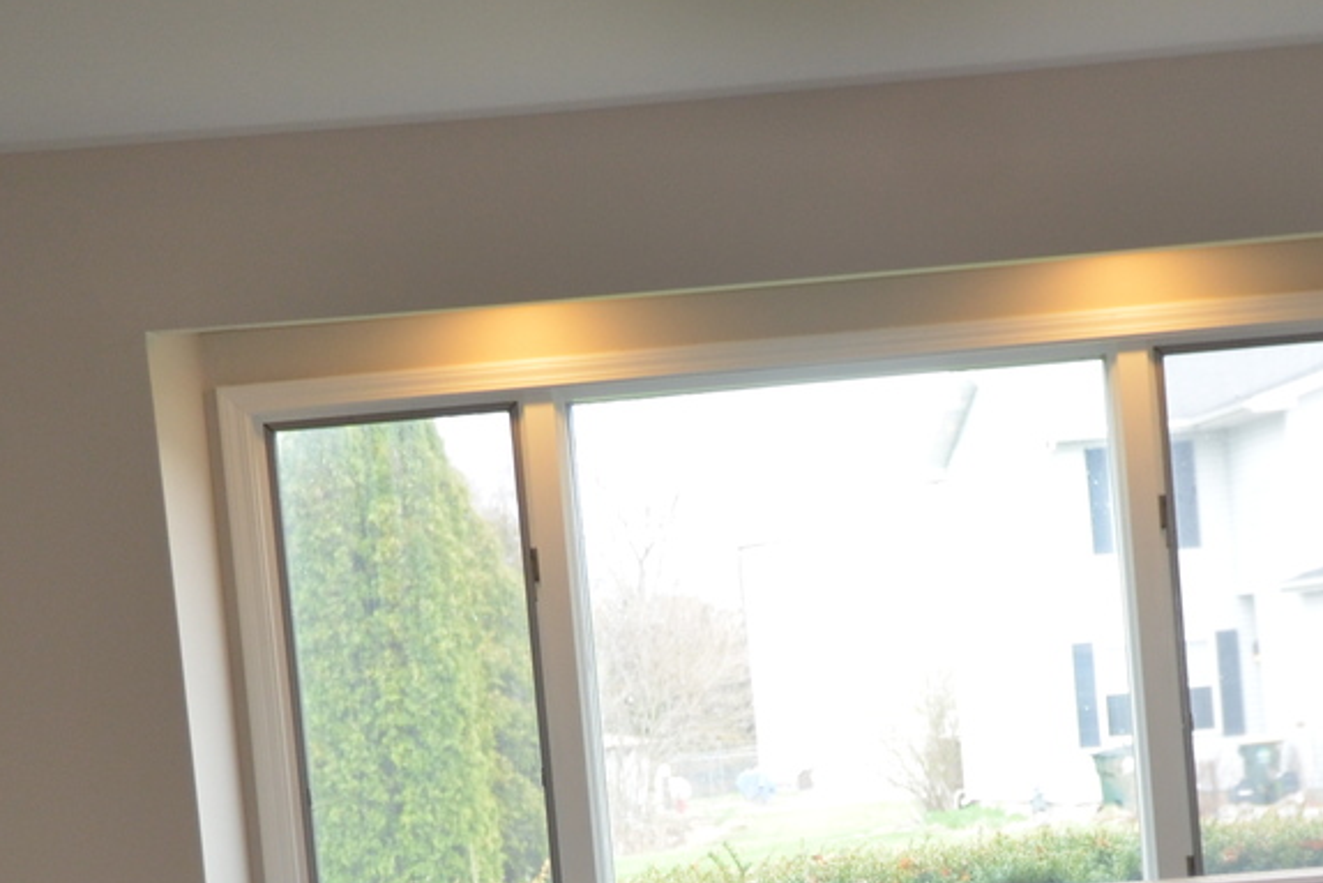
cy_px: 1123
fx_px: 4374
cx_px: 863
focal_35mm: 119
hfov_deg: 17.2
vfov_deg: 11.3
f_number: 4
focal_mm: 28
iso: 400
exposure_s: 1/100
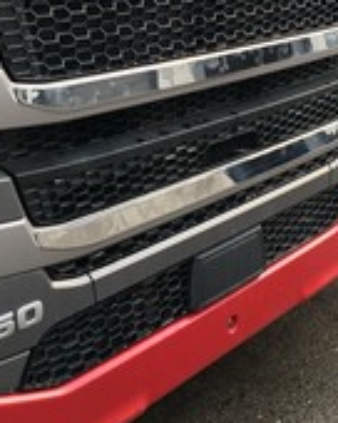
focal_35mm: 60
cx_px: 184
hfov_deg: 25.4
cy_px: 105
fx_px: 750
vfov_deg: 30.9
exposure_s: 1/104
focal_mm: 4.15
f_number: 2.2
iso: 25
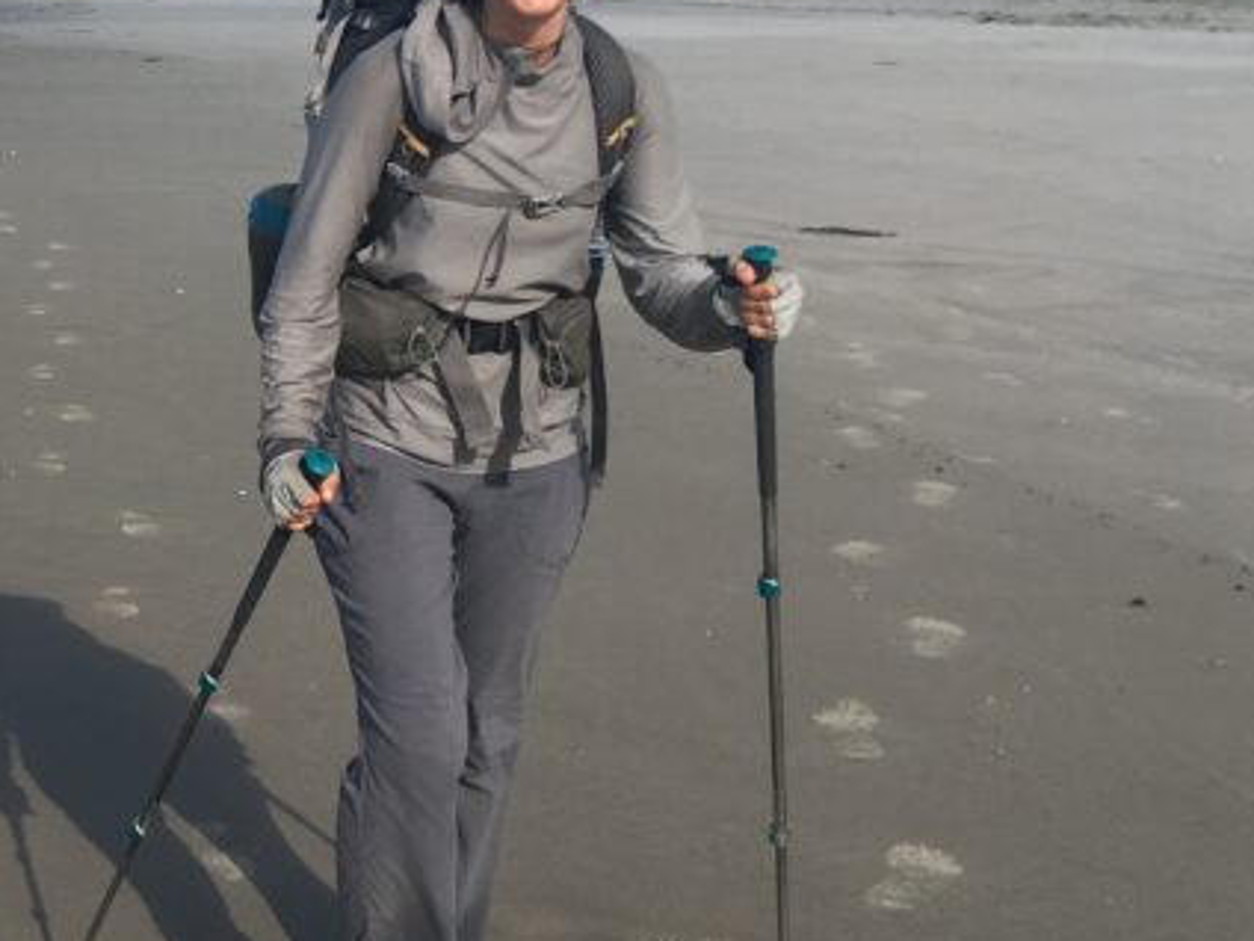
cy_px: 151
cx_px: -145
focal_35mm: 70
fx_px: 2536
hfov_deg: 25.6
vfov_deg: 20.7
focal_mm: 4.15
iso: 25
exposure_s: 1/1748
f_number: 2.2
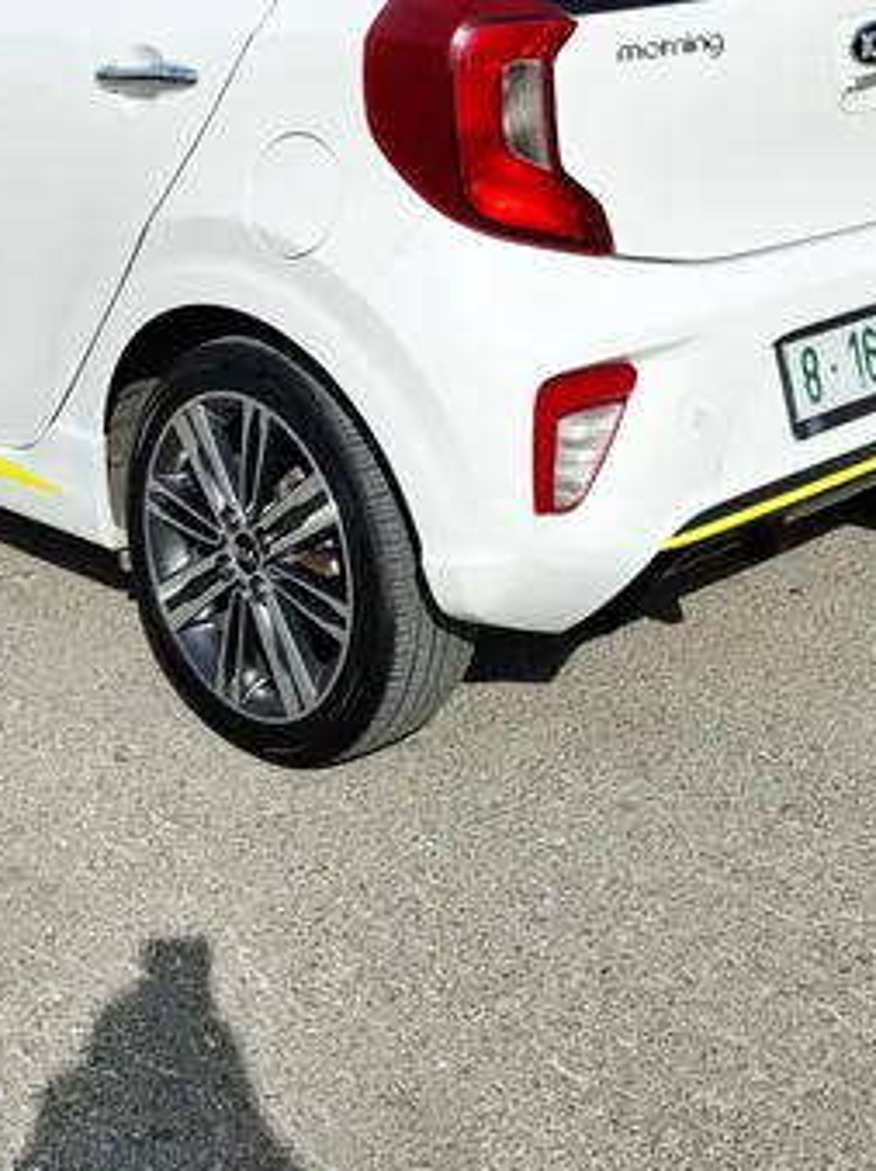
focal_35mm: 49
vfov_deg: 36.4
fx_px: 1655
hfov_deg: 29.5
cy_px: 111
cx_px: 332
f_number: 1.8
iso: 50
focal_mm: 5.54
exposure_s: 1/3333
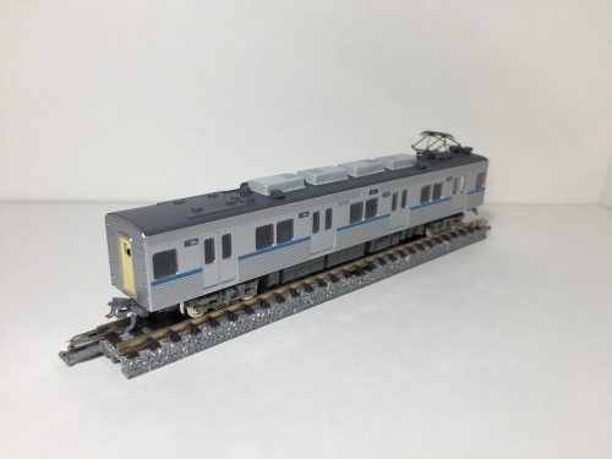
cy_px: 230
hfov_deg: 61.7
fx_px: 513
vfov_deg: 48.2
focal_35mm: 29
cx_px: 306
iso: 50
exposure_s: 1/120
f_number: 2.2
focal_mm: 4.15
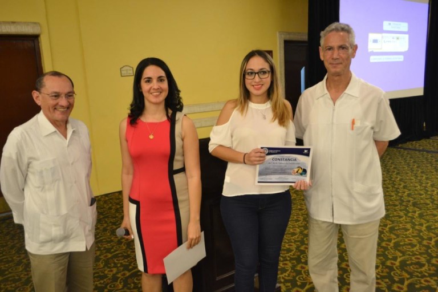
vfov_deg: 43.6
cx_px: 219
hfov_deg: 61.9
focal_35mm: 30
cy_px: 146
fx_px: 365
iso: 1100
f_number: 4
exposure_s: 1/15
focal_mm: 20
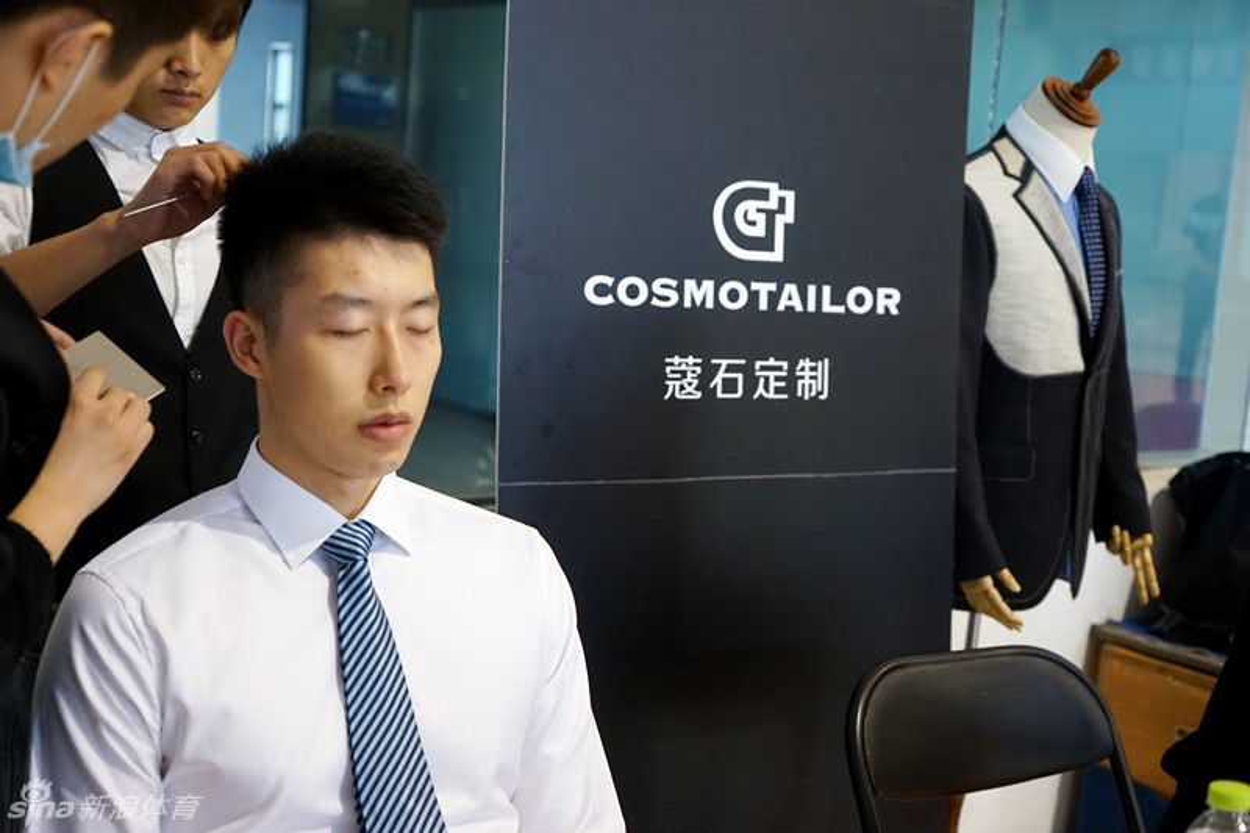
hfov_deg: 38.2
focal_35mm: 52
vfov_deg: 26.0
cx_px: 625
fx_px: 1805
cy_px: 416
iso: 2000
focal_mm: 52
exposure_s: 1/60
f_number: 4
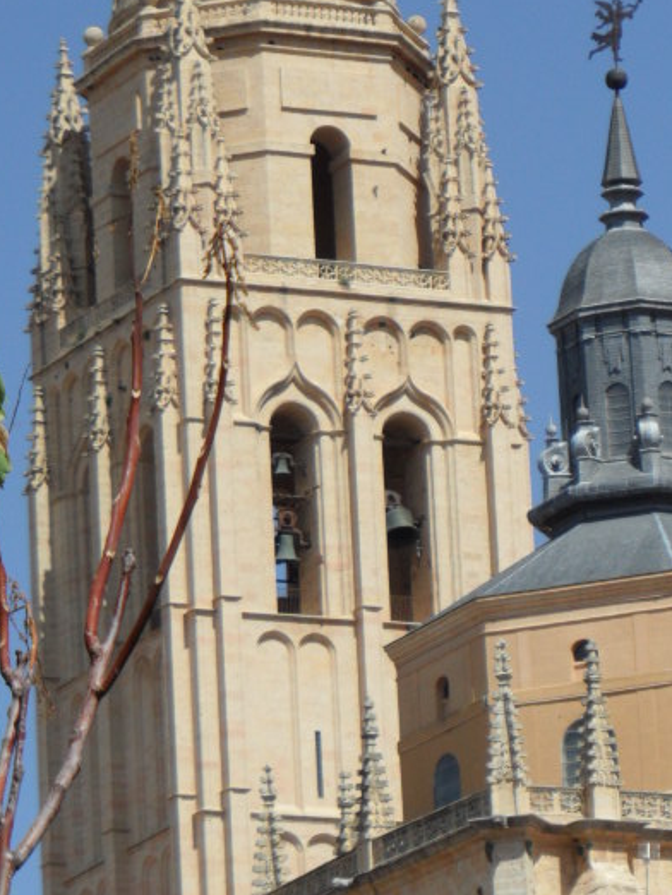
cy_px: 499
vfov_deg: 6.7
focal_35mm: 294
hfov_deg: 5.1
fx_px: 7604
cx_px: 458
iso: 80
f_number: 4.4
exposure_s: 1/750
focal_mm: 24.6
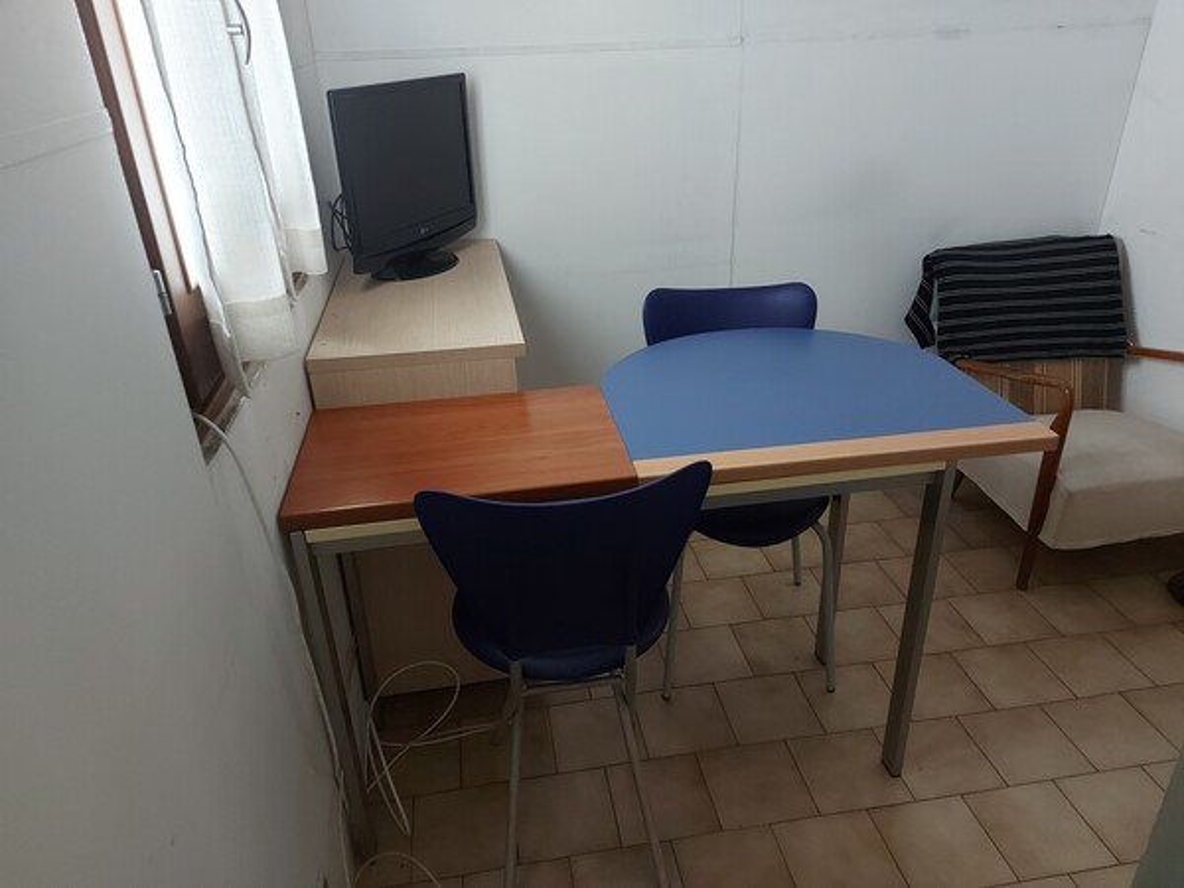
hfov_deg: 71.6
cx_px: 592
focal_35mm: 24
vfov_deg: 56.8
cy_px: 444
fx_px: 821
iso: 500
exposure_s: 1/20
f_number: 1.8
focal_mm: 5.23
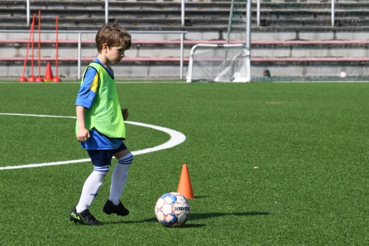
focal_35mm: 277
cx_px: 134
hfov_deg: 7.4
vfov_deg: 5.0
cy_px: 120
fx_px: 2838
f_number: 14
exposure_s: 1/1250
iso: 1250
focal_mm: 195
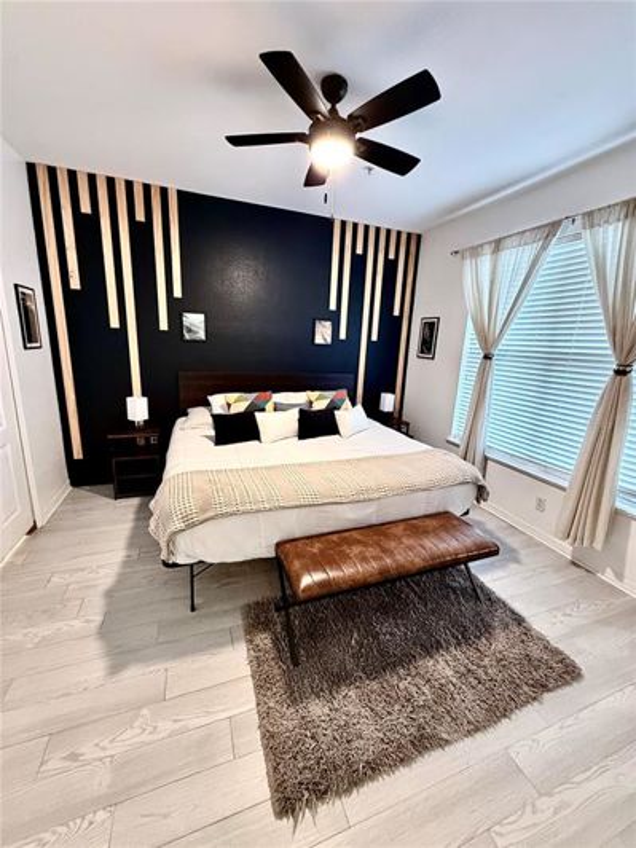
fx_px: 343
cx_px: 318
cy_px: 424
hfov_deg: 85.7
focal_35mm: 14
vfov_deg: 102.1
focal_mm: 2.22
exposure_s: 1/60
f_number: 2.2
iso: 640
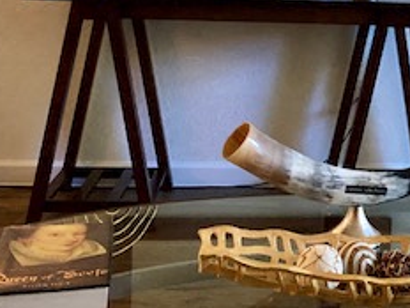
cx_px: 383
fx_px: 948
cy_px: 12
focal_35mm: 80
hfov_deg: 23.6
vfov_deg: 18.0
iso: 100
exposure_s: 1/15
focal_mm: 3.99
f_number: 1.8
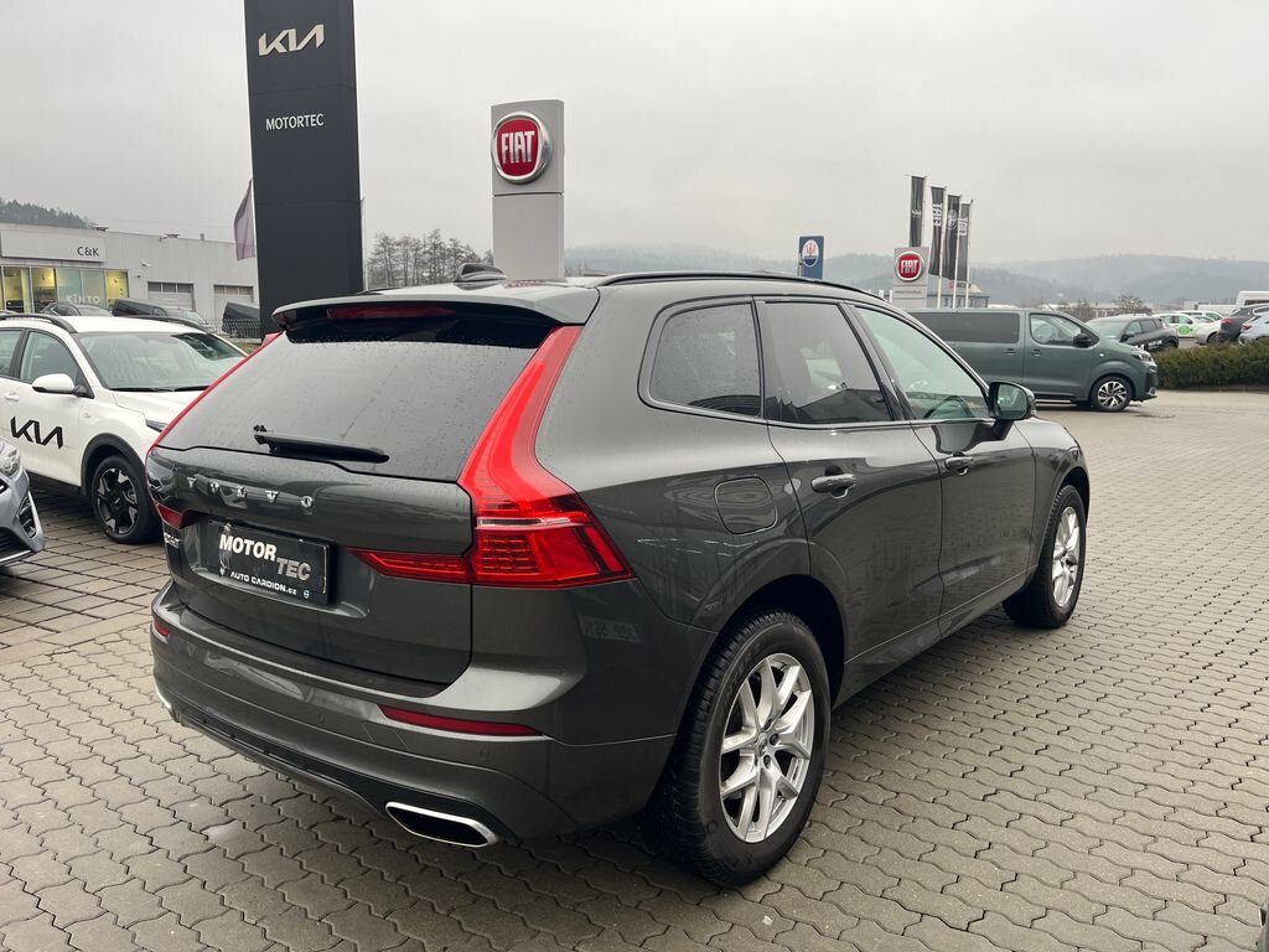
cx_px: 634
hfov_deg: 67.3
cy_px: 476
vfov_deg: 53.1
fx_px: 953
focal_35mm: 26
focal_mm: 5.1
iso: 40
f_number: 1.6
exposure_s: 1/121
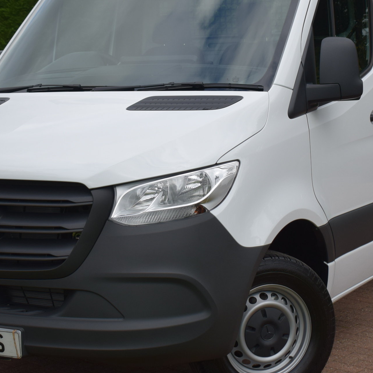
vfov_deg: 22.4
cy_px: 146
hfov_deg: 22.5
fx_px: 939
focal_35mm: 77
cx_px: 212
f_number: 4
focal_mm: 26
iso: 200
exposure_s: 1/1000
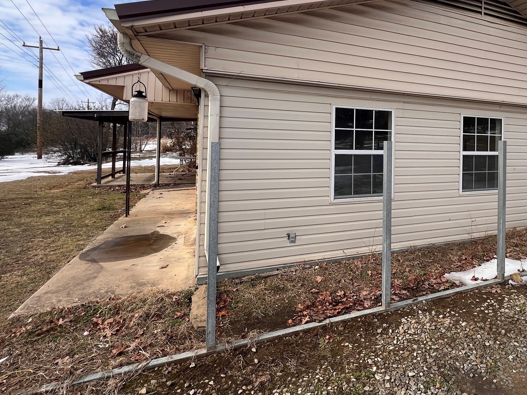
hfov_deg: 78.7
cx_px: 357
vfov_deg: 64.7
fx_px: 304
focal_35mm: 20
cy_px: 142
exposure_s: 1/1277
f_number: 1.8
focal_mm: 1.57
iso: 32
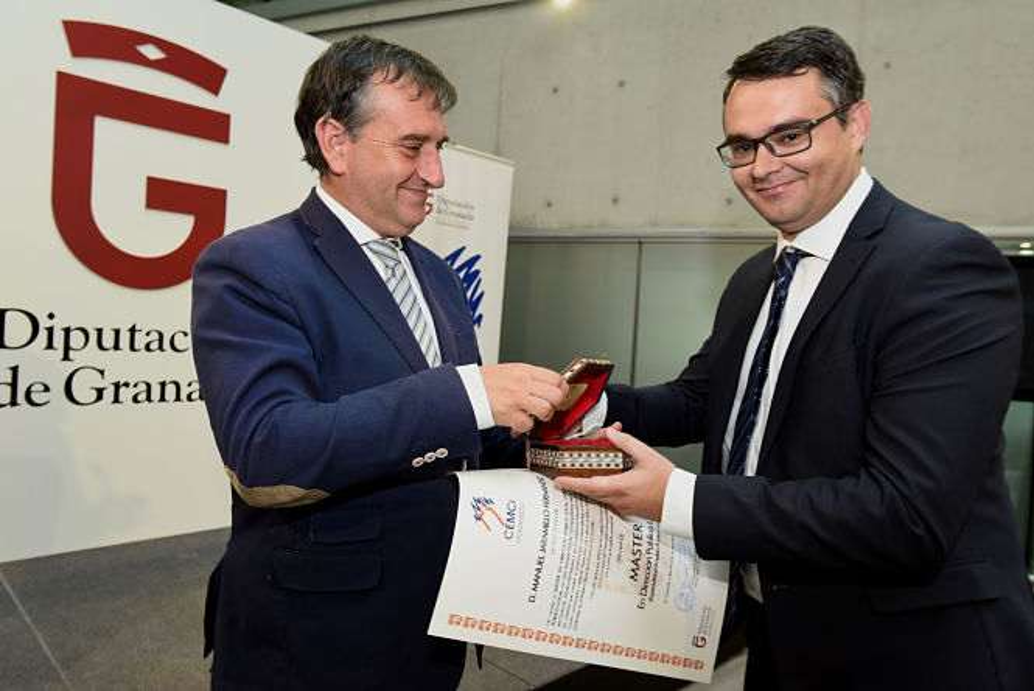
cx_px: 517
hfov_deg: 71.5
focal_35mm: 25
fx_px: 718
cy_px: 346
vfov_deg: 51.3
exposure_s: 1/125
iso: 1250
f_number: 6.3
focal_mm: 25
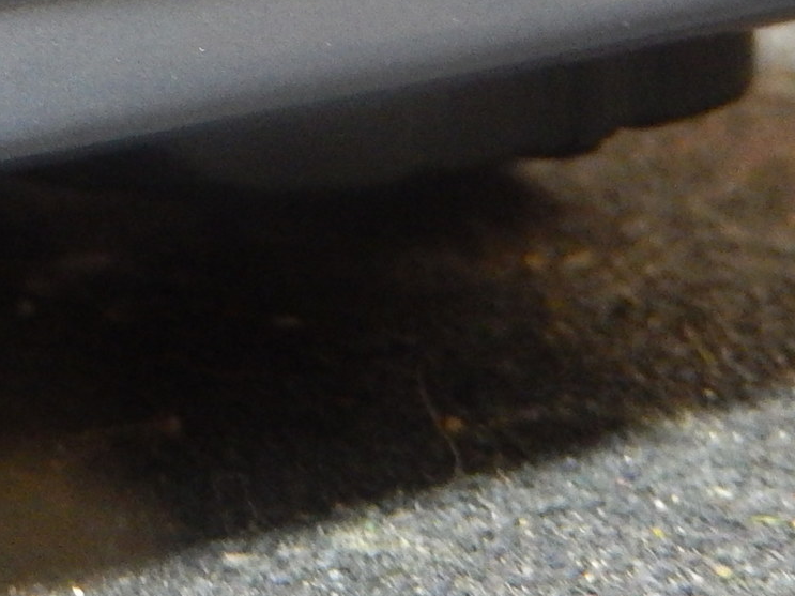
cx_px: -204
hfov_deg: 13.8
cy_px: -268
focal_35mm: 138
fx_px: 3169
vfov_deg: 10.4
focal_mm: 7.3
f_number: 4.2
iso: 500
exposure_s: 1/8
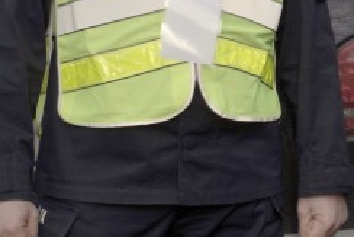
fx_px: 1810
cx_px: 560
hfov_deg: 10.7
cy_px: -103
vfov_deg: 7.4
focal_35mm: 184
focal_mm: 39
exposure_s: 1/160
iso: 500
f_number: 8
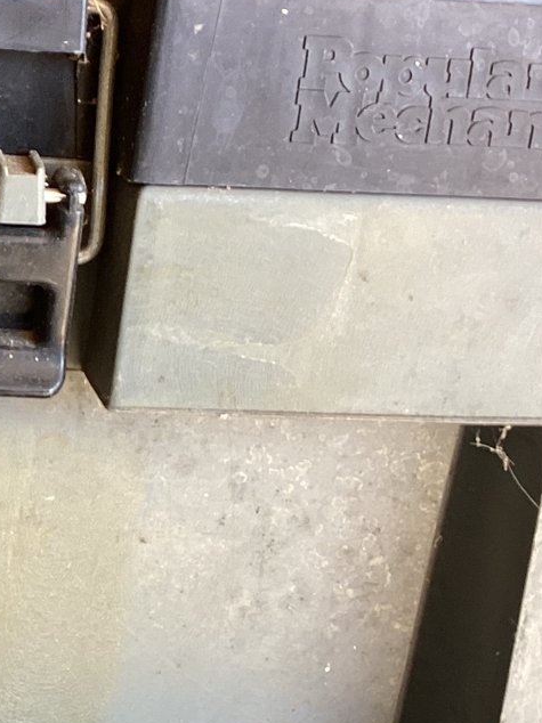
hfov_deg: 19.0
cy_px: 436
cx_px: -61
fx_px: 1546
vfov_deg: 26.3
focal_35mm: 74
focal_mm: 3.3
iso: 64
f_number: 2.4
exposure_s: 1/50
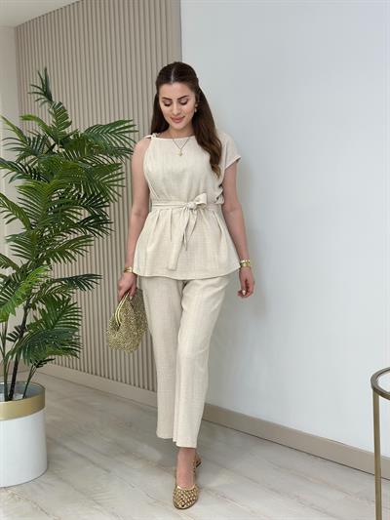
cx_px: 195
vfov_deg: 39.6
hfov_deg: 30.3
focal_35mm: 48
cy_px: 260
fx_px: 721
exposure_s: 1/271
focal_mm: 6.86
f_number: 1.78
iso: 80
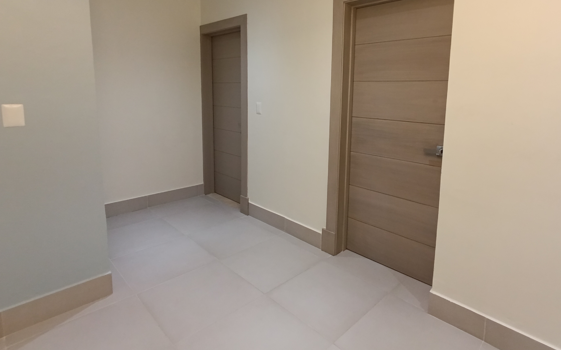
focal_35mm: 20
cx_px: 318
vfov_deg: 58.9
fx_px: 306
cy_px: 131
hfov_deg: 84.6
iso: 400
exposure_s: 1/50
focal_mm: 1.65
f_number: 2.2
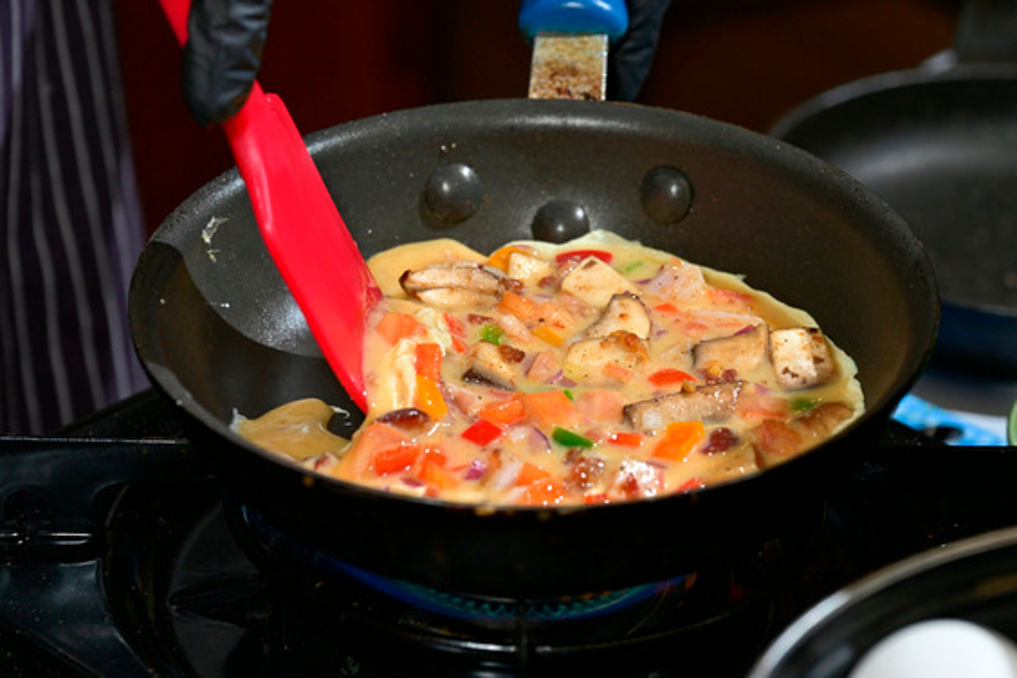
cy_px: 335
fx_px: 3305
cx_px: 528
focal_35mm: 117
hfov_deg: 17.5
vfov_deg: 11.7
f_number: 7.1
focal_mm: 110
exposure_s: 1/160
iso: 400
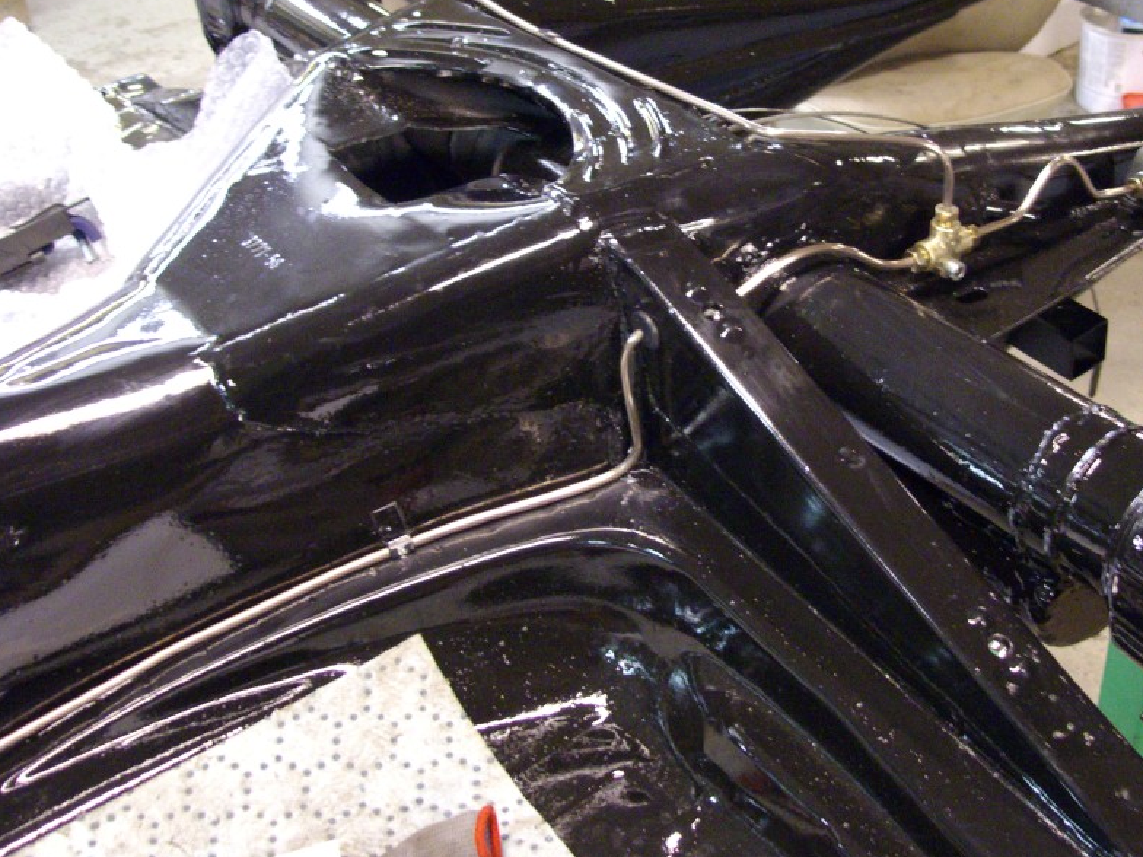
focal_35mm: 47
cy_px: 328
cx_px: 744
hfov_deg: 40.0
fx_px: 1552
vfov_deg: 30.8
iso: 320
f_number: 2.7
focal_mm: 6
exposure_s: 1/8
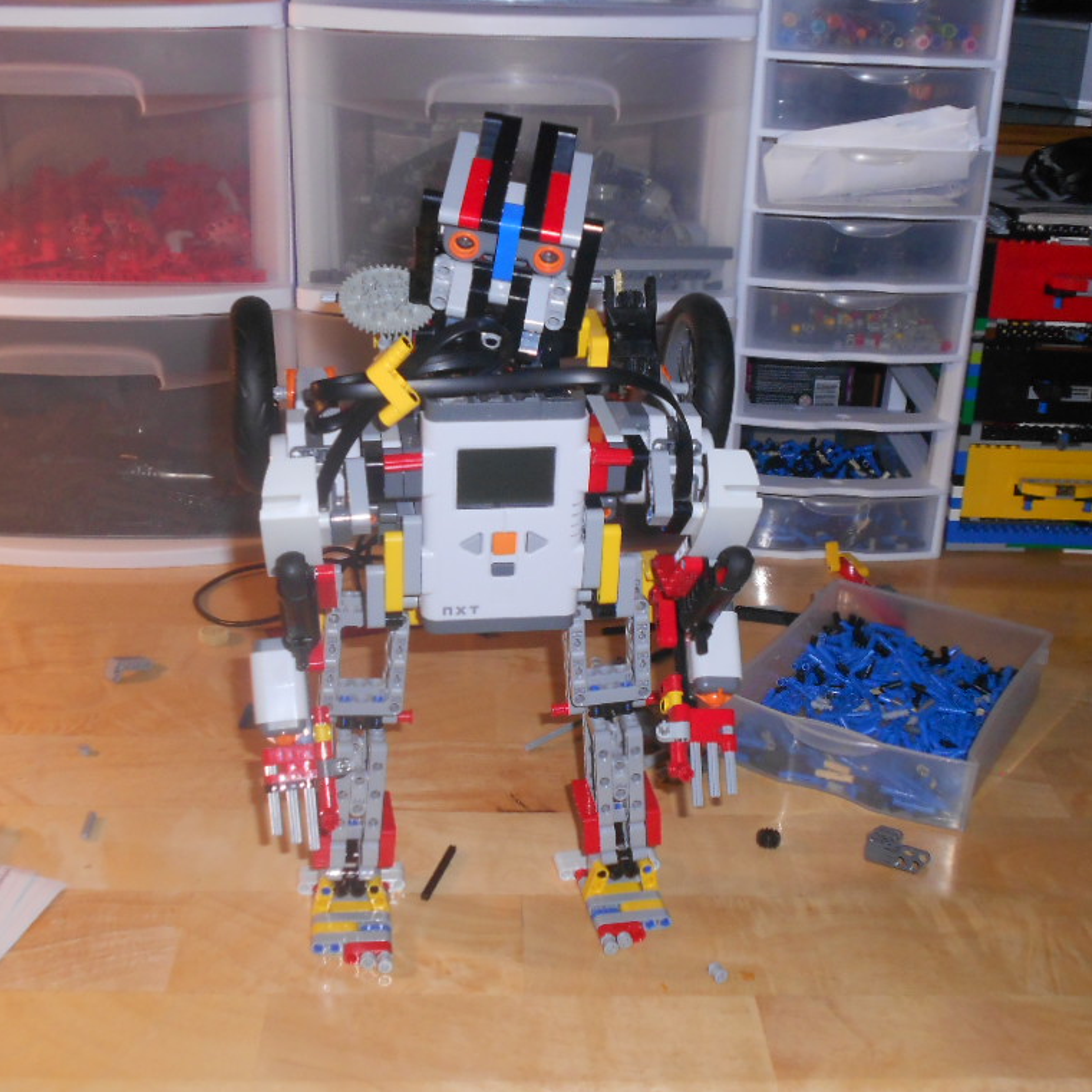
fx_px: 1570
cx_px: 479
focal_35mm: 44
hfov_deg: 38.3
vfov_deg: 38.3
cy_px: 548
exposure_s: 1/30
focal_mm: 6.7
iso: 200
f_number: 3.9
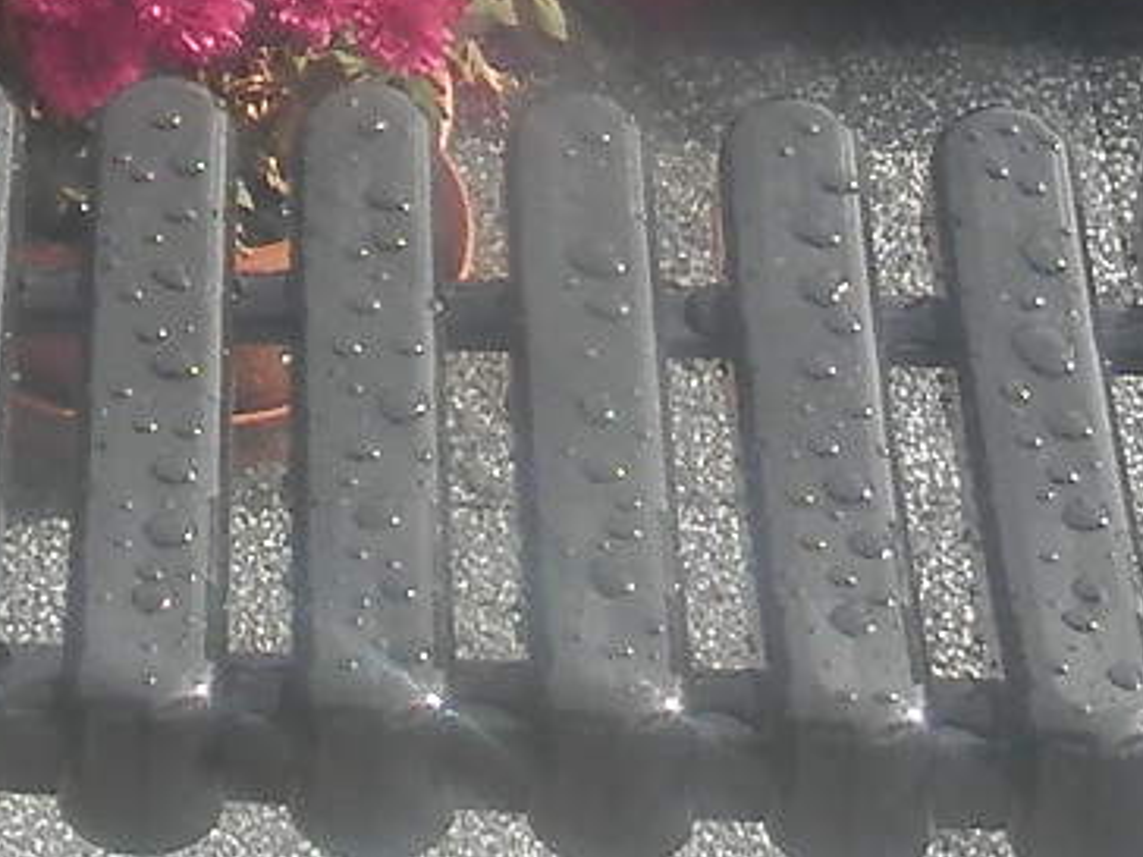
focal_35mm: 176
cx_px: 257
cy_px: -1124
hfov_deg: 11.2
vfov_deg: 7.9
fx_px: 5811
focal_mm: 4.5
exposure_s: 1/320
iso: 80
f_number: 3.1
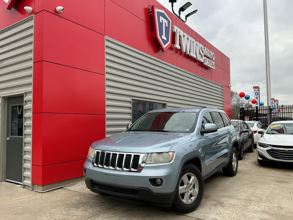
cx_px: 146
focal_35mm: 29
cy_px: 110
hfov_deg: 61.7
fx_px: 245
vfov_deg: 48.2
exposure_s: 1/287
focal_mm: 3
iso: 25
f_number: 1.8
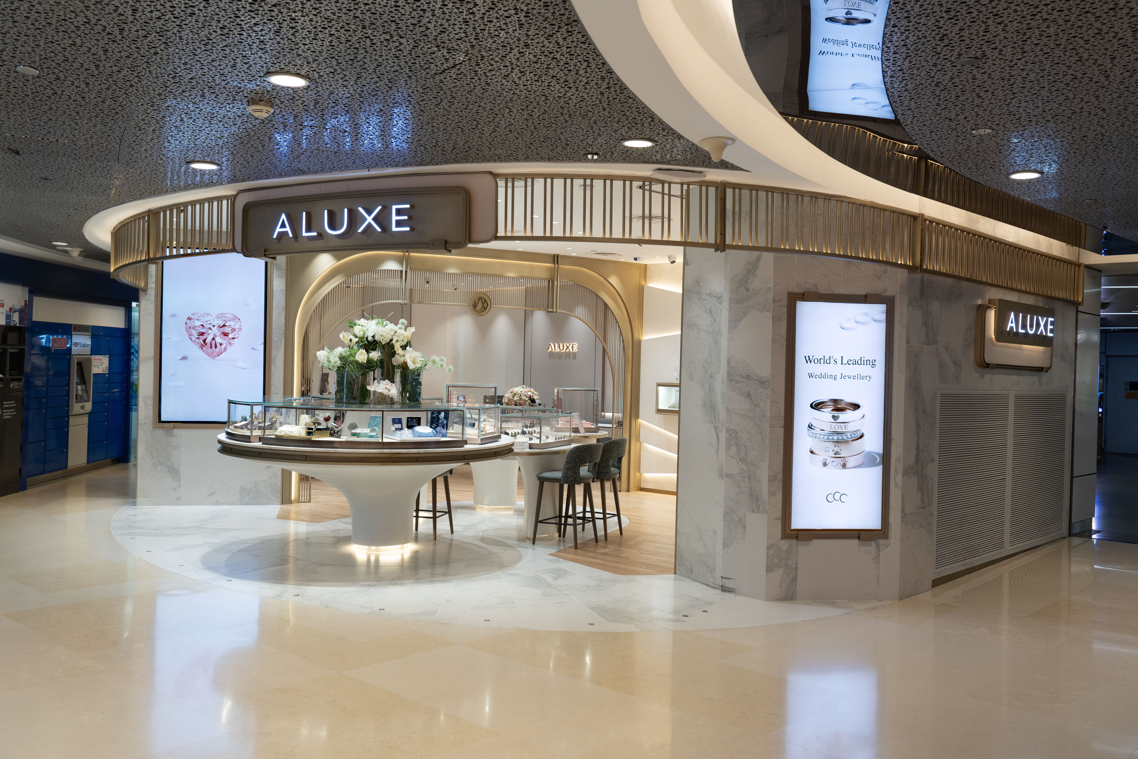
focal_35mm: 31
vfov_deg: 42.3
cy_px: 380
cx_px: 569
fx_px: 980
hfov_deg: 60.3
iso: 1000
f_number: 5.6
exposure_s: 1/100
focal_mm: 31
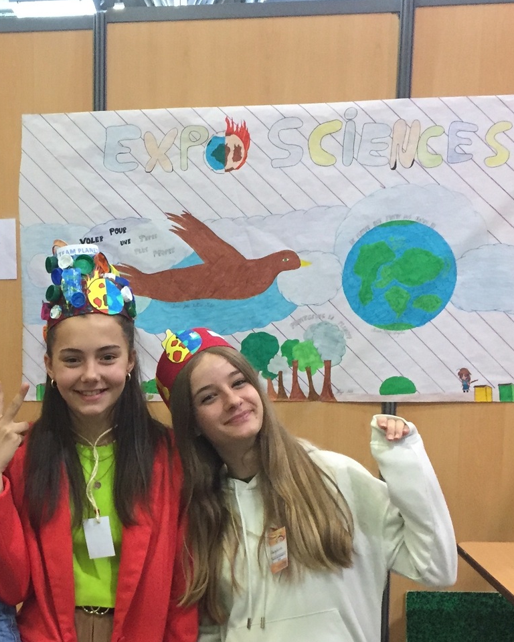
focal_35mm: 59
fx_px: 1122
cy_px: 449
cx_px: 50
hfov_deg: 25.0
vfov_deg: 31.6
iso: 250
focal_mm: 4.15
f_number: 2.2
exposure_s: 1/33
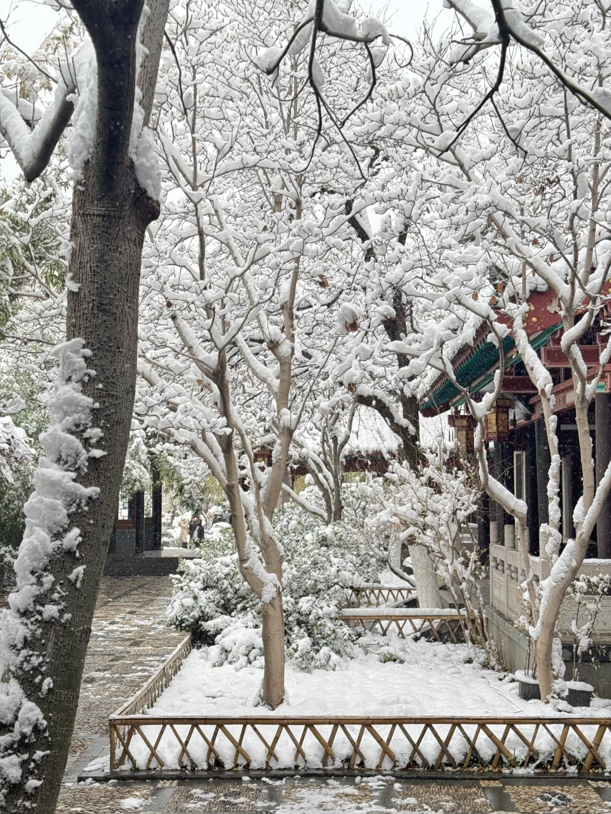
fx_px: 1130
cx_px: 306
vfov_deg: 39.7
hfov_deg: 30.3
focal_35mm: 48
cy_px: 407
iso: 64
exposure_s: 1/145
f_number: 1.78
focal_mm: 6.76
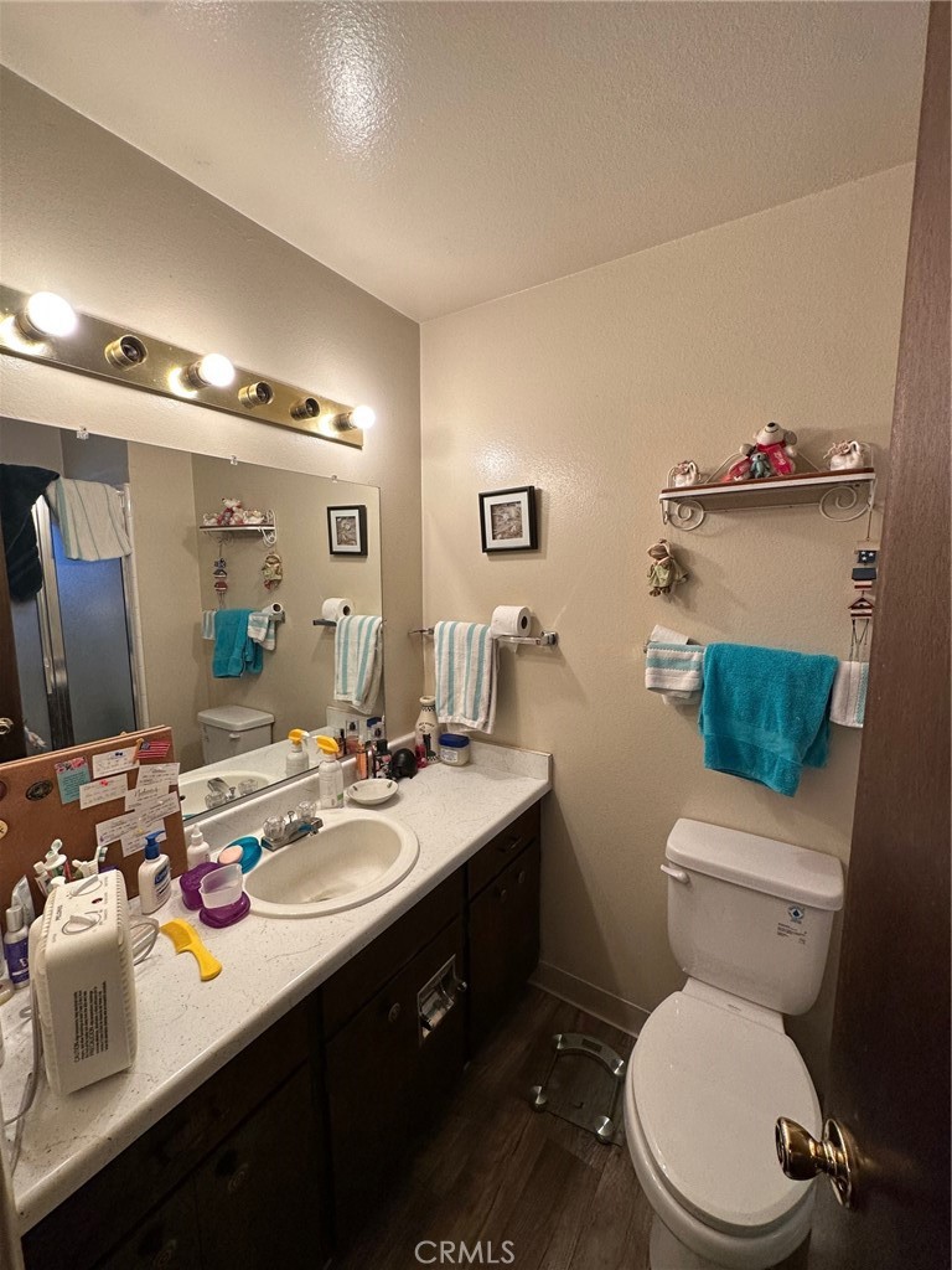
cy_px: 635
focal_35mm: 14
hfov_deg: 85.7
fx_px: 513
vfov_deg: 102.1
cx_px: 476
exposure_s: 1/120
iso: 125
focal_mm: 2.22
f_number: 2.2
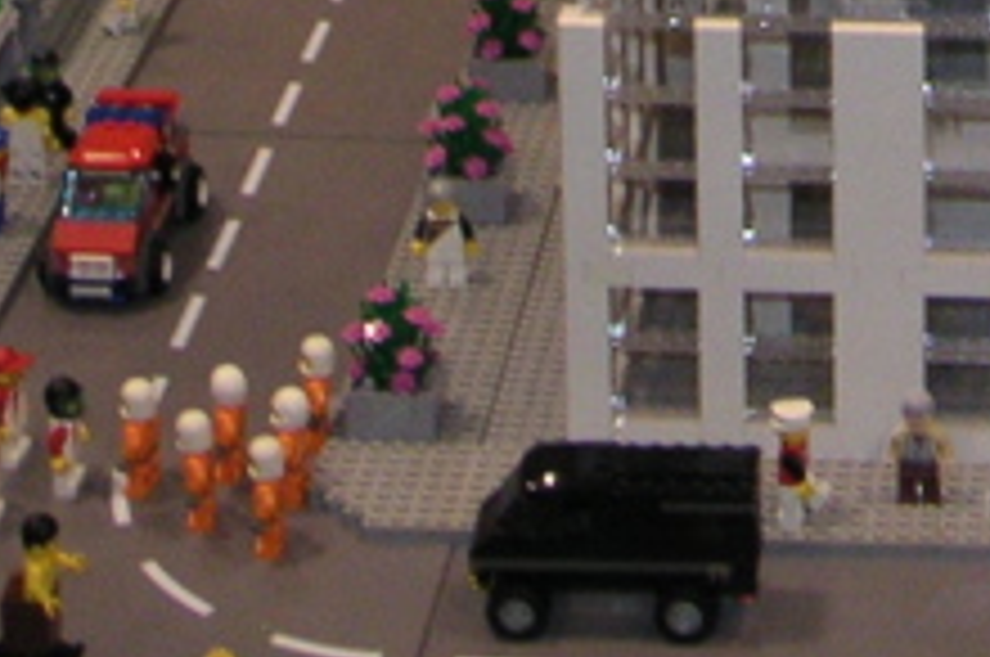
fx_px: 3954
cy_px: -922
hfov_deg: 14.1
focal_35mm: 144
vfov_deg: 8.6
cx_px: 909
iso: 160
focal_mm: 6
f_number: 2.8
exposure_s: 1/45
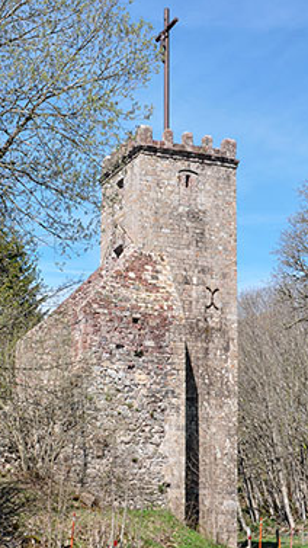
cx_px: 92
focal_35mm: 60
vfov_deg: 34.9
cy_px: 297
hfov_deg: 19.9
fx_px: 871
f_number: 11
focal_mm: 32
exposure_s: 1/125
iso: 200
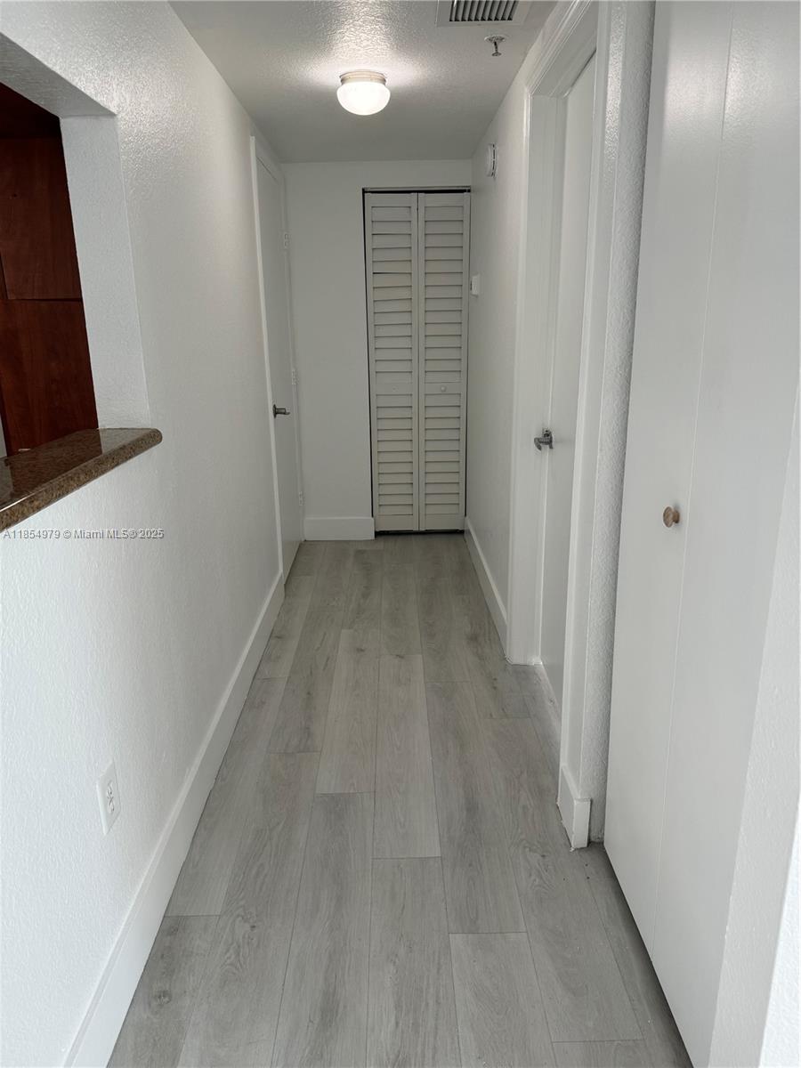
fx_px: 740
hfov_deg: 56.8
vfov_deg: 71.6
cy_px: 534
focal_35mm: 24
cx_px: 400
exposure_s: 1/147
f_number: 1.78
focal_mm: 6.86
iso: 100
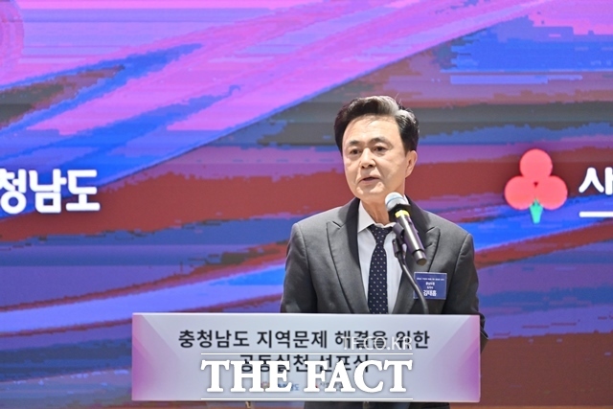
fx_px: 3406
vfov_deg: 6.9
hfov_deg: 10.3
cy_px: 204
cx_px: 306
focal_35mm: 200
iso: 1000
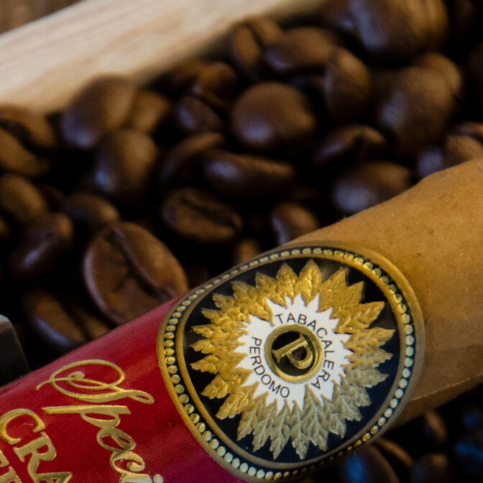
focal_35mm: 446
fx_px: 7041
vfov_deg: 3.9
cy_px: 526
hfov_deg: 3.9
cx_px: -40
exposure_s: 1/30
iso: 800
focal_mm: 92
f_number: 5.6
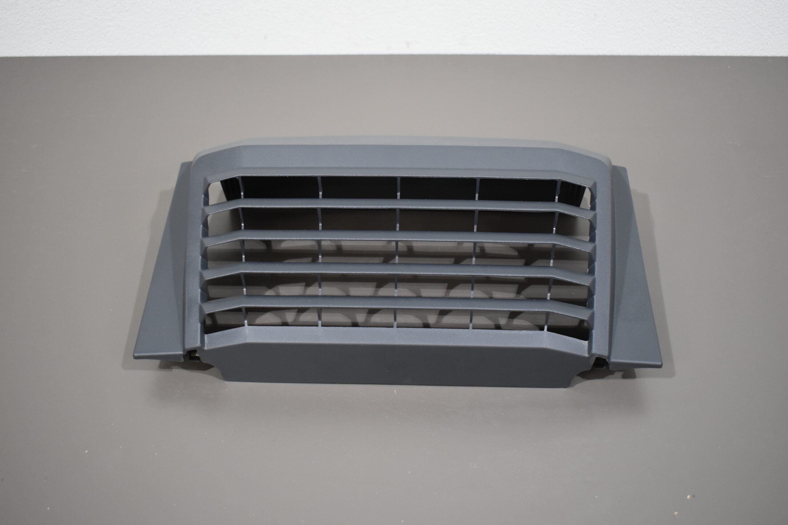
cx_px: 394
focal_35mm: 40
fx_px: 886
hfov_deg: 47.9
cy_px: 262
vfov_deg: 33.0
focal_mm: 27
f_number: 4
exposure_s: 1/125
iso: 1100
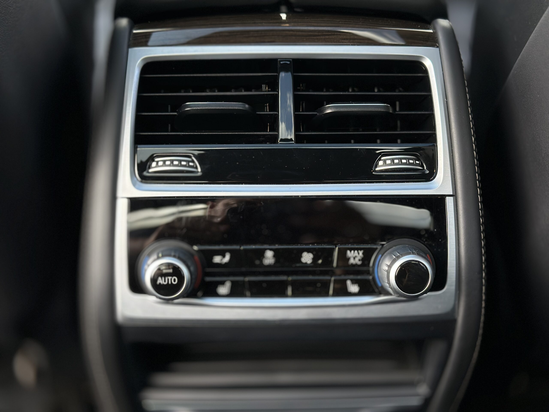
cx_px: 274
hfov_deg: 39.7
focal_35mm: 48
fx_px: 761
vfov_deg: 30.3
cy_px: 206
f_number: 1.78
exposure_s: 1/122
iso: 100
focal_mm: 6.86
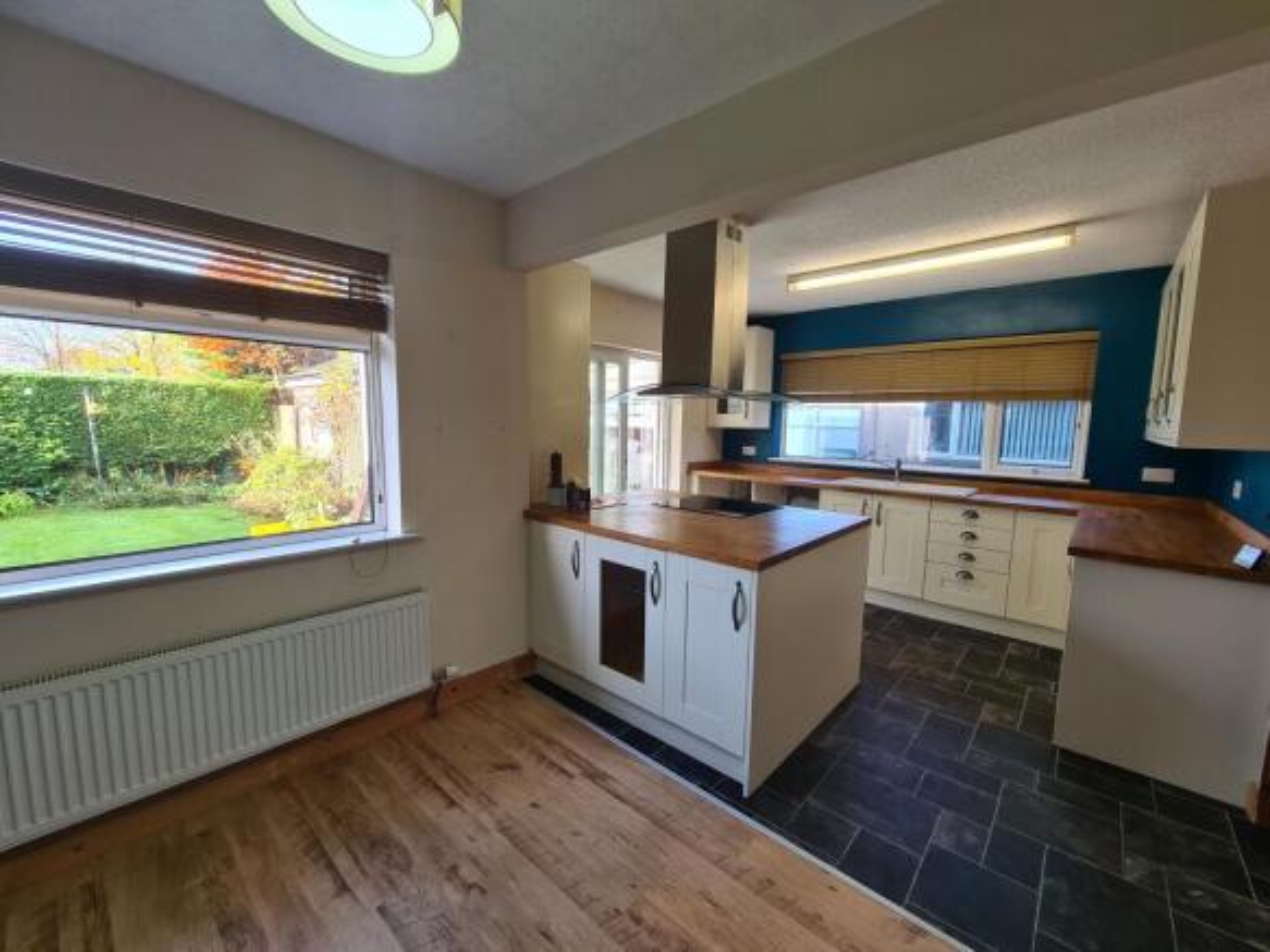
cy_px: 476
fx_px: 477
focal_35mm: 13
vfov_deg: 89.9
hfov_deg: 106.2
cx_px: 635
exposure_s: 1/100
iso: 100
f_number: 2.2
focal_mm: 2.2
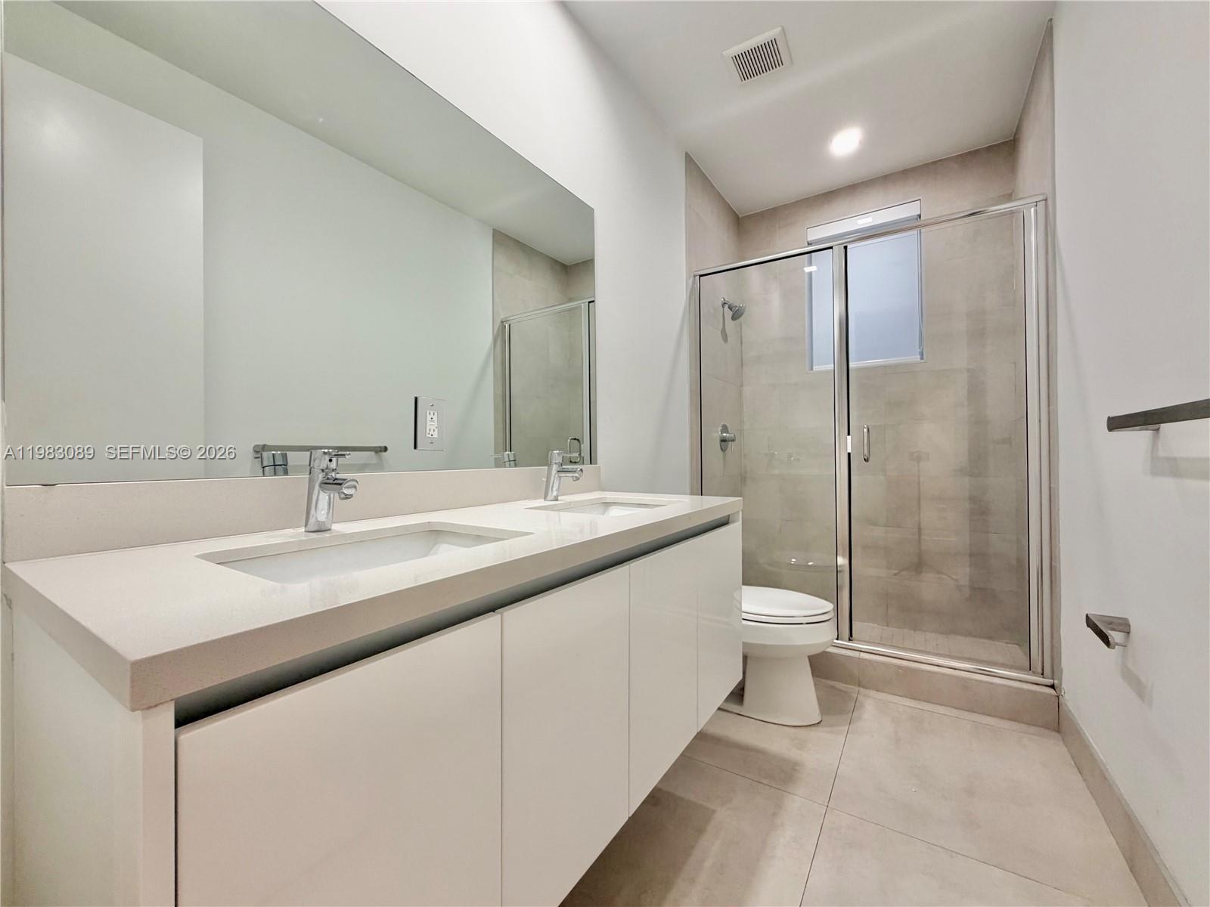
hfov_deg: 102.1
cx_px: 605
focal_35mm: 14
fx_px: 489
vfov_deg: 85.7
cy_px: 454
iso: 200
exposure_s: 1/60
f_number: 2.2
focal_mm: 2.22
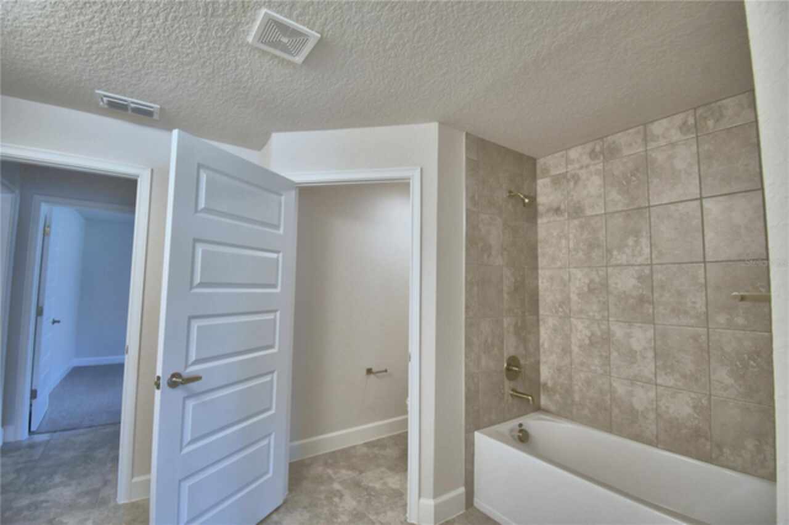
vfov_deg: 77.3
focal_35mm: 15
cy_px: 262
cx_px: 394
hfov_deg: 100.4
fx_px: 329
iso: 400
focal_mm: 10
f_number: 4.5
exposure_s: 1/40
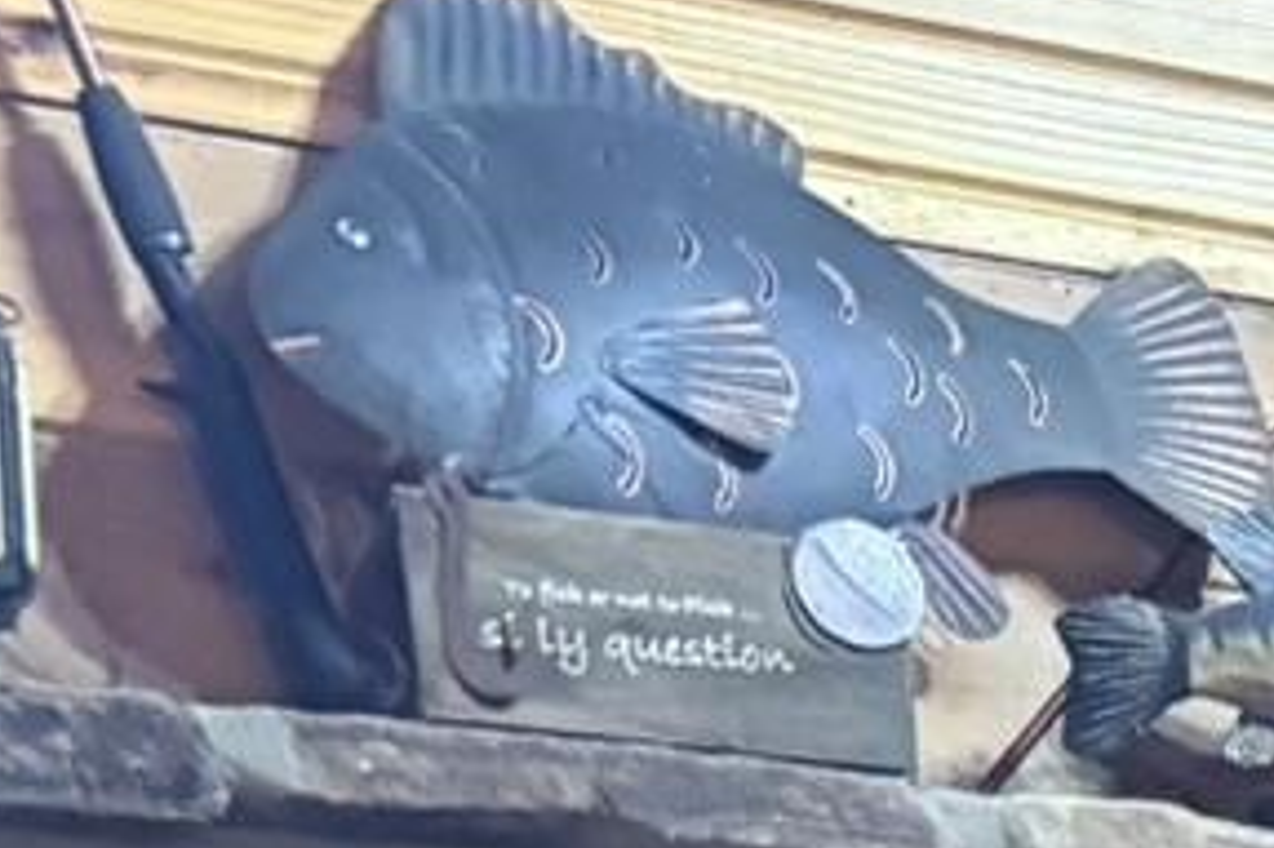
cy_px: 3130
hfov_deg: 9.5
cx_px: 3551
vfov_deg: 6.5
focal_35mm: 178
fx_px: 6295
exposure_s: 1/30
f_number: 1.78
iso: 800
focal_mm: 6.76
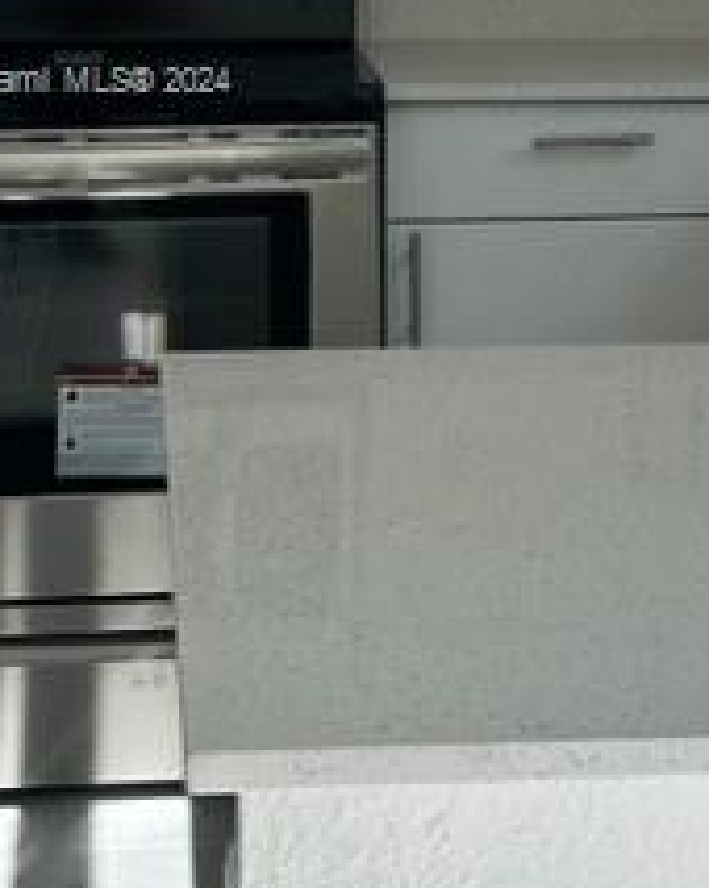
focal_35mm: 141
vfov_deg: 13.6
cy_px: 83
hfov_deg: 10.8
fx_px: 3704
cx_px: 755
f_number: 1.78
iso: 64
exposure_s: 1/448
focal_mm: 6.86
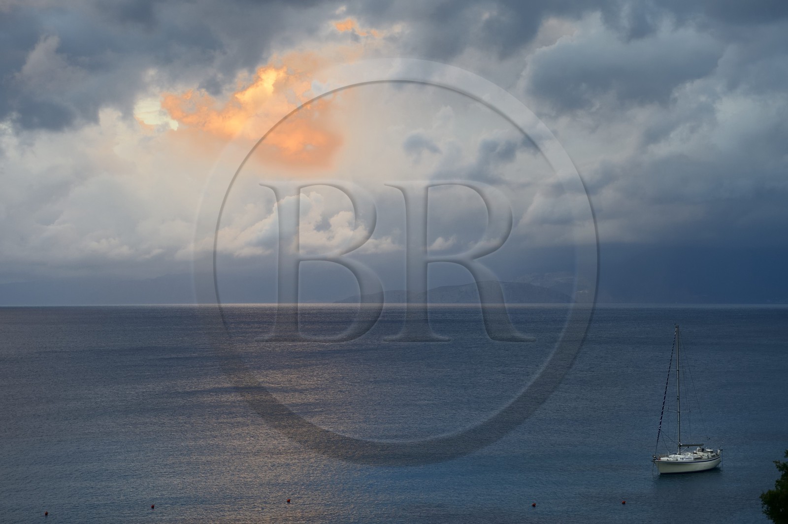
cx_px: 394
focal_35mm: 66
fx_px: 1443
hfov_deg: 30.5
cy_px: 262
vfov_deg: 20.6
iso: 400
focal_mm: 66
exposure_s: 1/160
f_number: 5
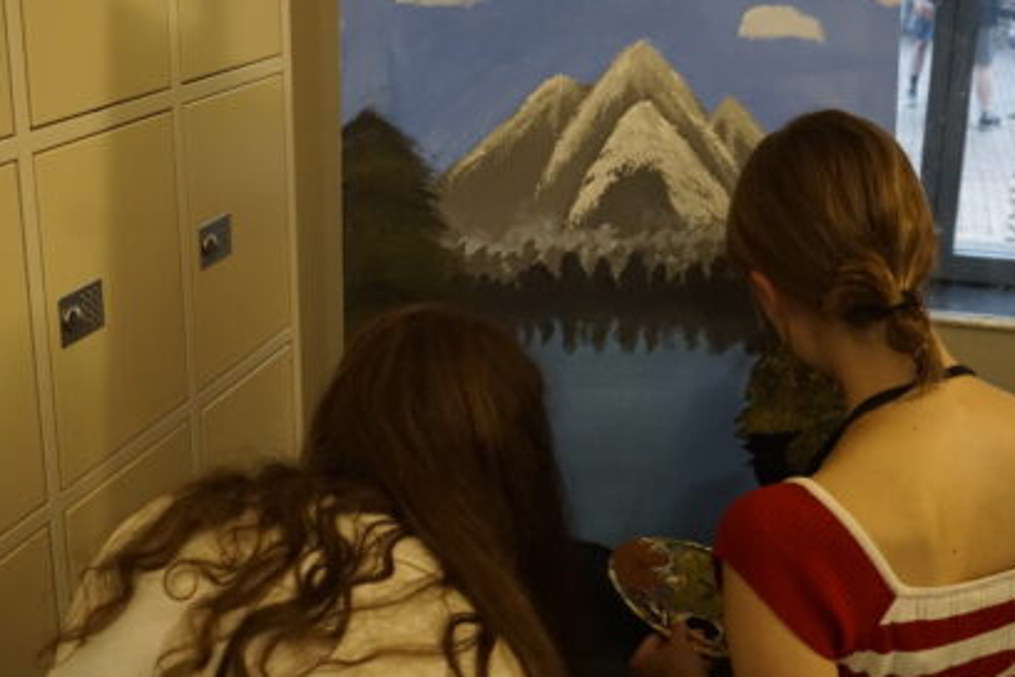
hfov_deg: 39.8
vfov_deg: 27.1
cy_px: 281
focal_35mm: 50
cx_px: 570
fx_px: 1400
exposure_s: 1/50
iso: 3200
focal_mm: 25
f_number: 4.5
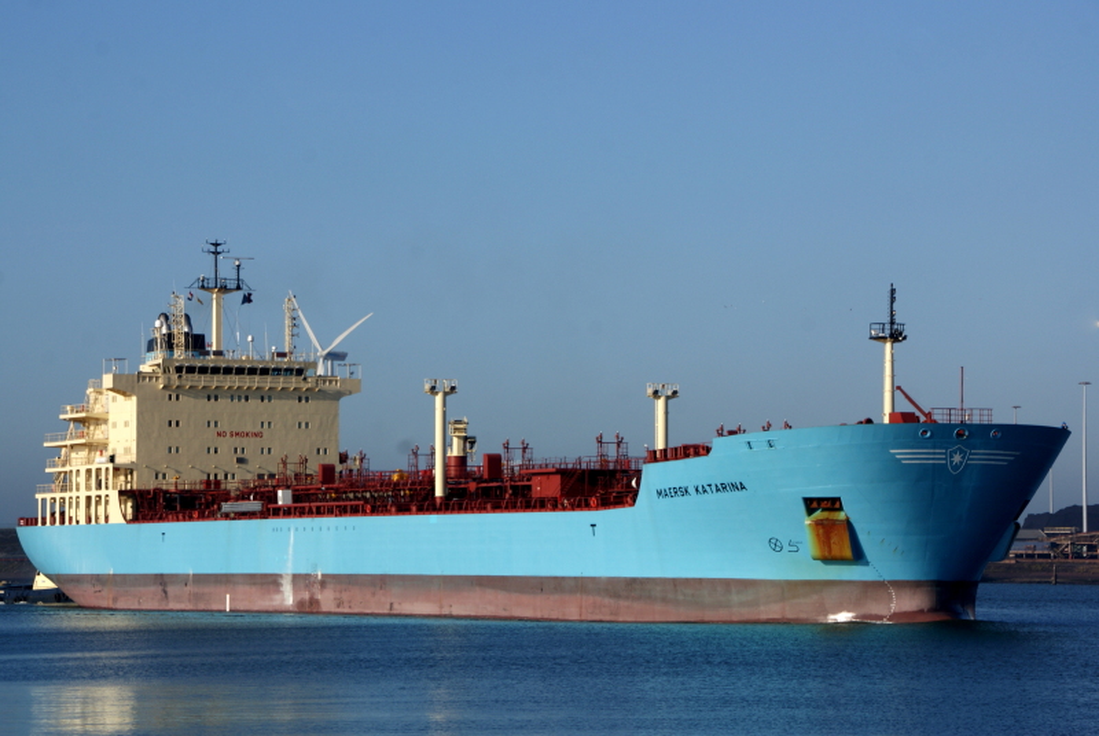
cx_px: 550
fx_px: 3439
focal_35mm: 112
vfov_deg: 12.2
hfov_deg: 18.2
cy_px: 368
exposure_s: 1/320
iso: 100
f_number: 10
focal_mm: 75
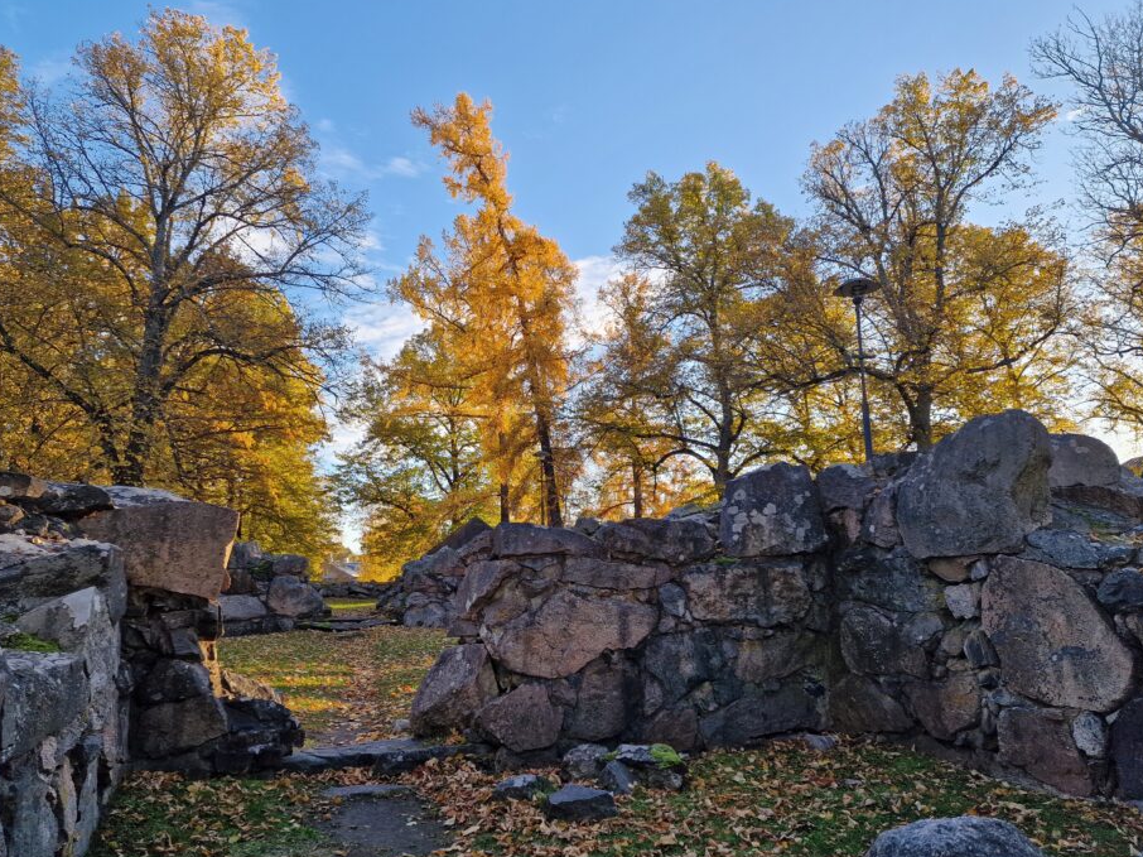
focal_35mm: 26
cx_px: 553
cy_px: 467
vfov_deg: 53.0
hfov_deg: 67.3
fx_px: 858
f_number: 1.8
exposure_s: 1/231
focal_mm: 6.4
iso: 50
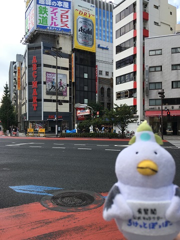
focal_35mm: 29
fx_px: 201
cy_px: 120
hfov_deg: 48.2
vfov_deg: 61.7
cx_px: 90
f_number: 2.2
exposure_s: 1/379
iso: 25
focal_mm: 4.15
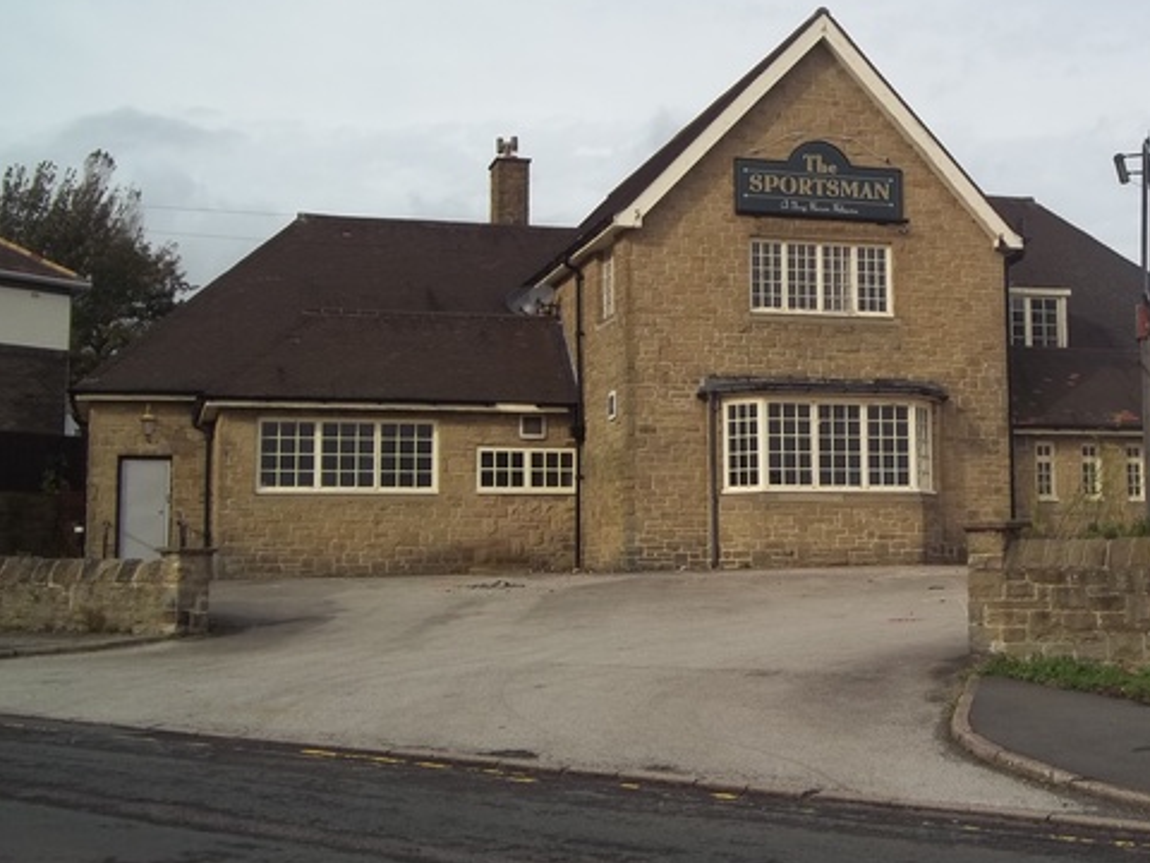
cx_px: 764
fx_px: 1728
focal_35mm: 52
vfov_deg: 28.0
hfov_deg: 36.5
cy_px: 388
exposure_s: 1/125
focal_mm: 7.1
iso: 64
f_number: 9.9
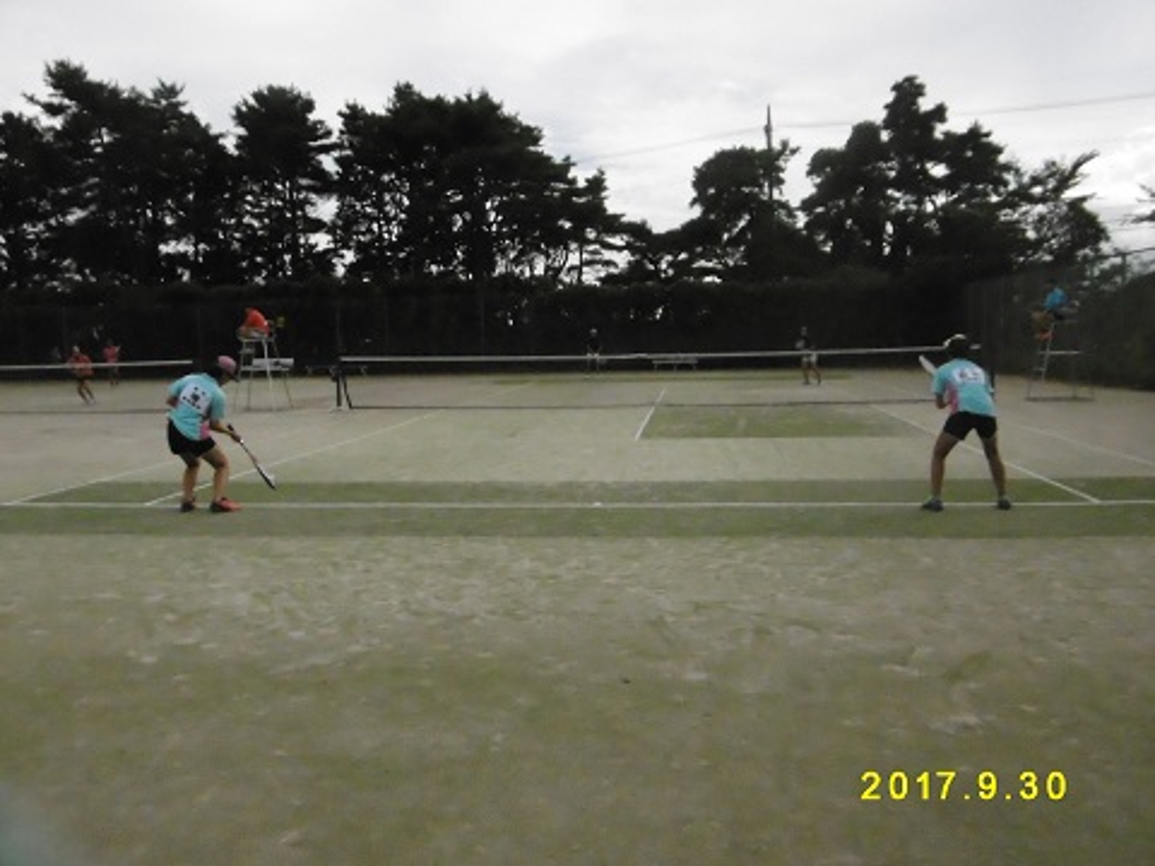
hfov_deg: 56.8
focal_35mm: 32
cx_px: 578
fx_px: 1068
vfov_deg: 44.2
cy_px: 433
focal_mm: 5.8
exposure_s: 1/1250
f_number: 8.8
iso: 1600
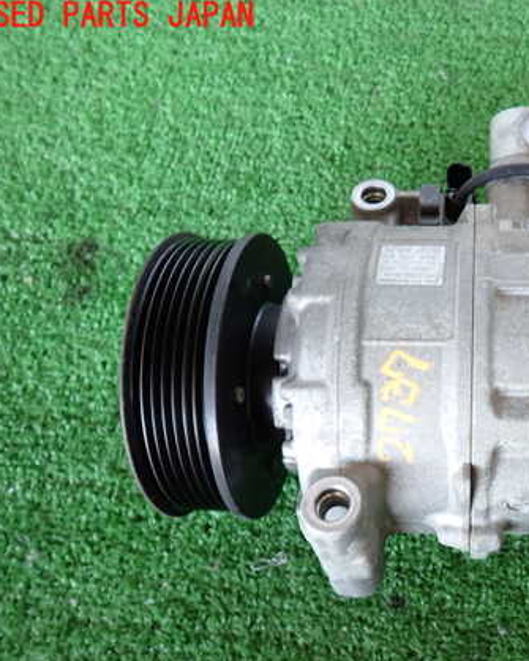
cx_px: 441
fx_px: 684
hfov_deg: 40.1
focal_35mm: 35
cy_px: 353
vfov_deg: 51.5
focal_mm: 4.5
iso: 200
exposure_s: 1/40
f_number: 2
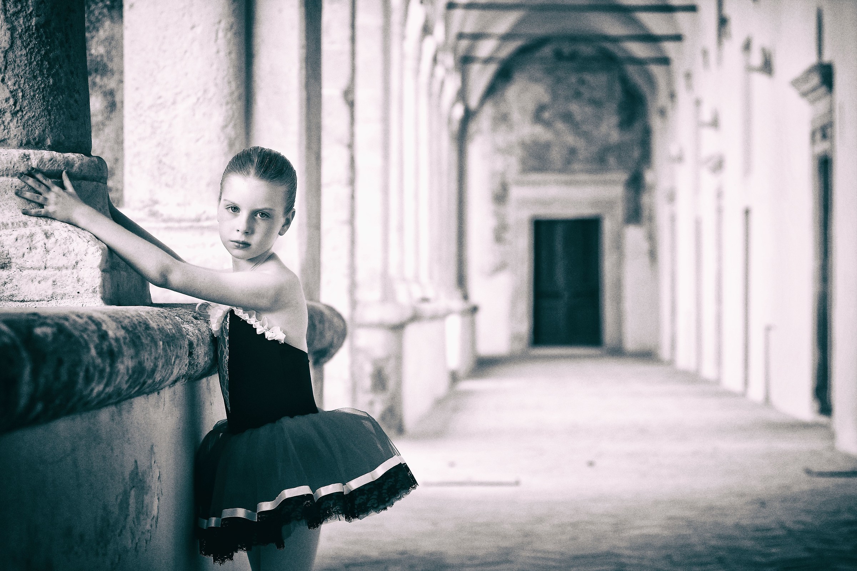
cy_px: 286
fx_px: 2499
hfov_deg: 19.5
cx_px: 428
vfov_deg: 13.0
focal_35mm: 105
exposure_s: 1/250
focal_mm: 70
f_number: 3.5
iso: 200
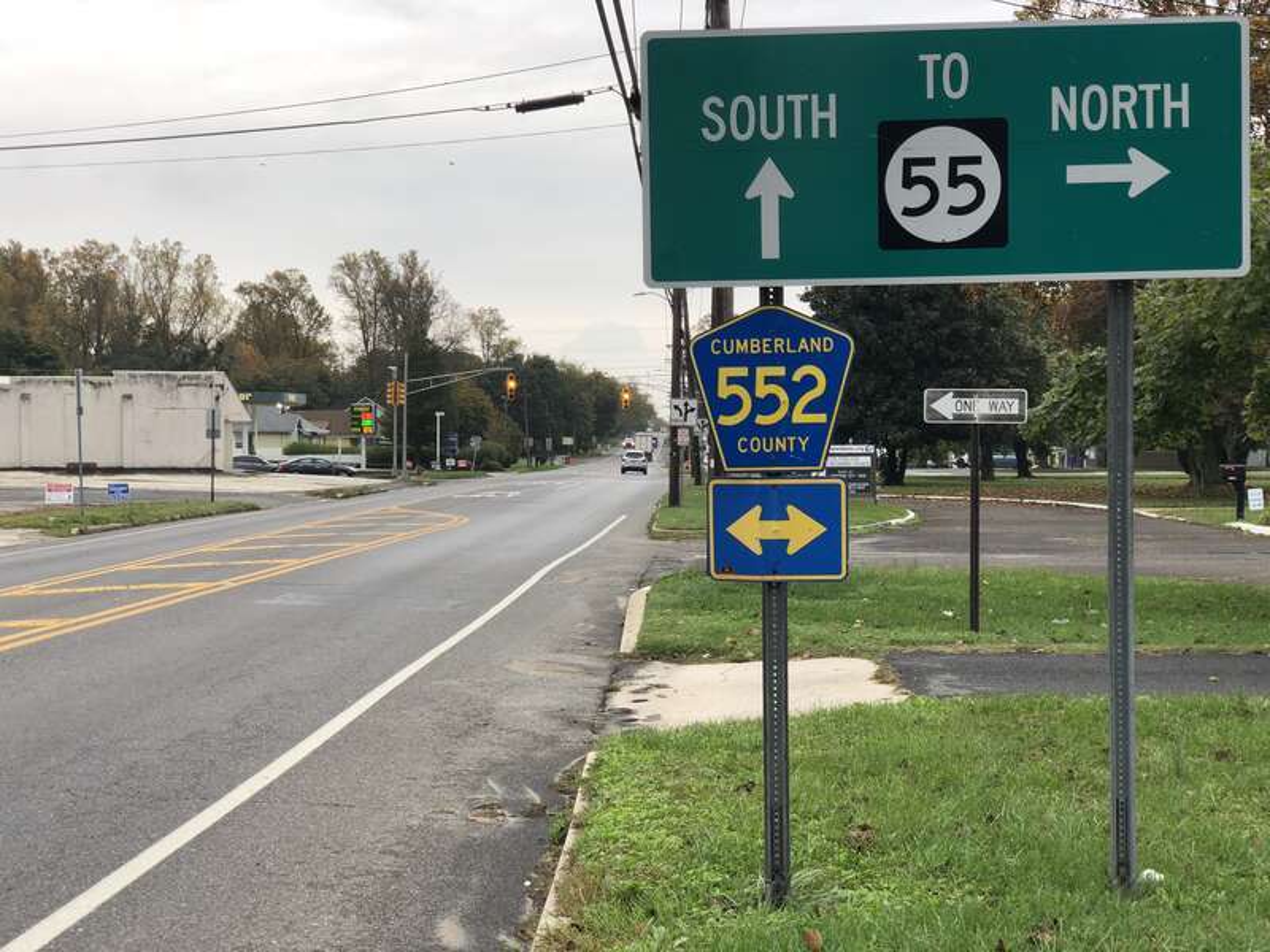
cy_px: 476
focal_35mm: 52
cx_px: 635
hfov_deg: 36.8
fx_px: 1908
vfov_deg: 28.0
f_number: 2.4
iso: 16
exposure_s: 1/131
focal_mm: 6
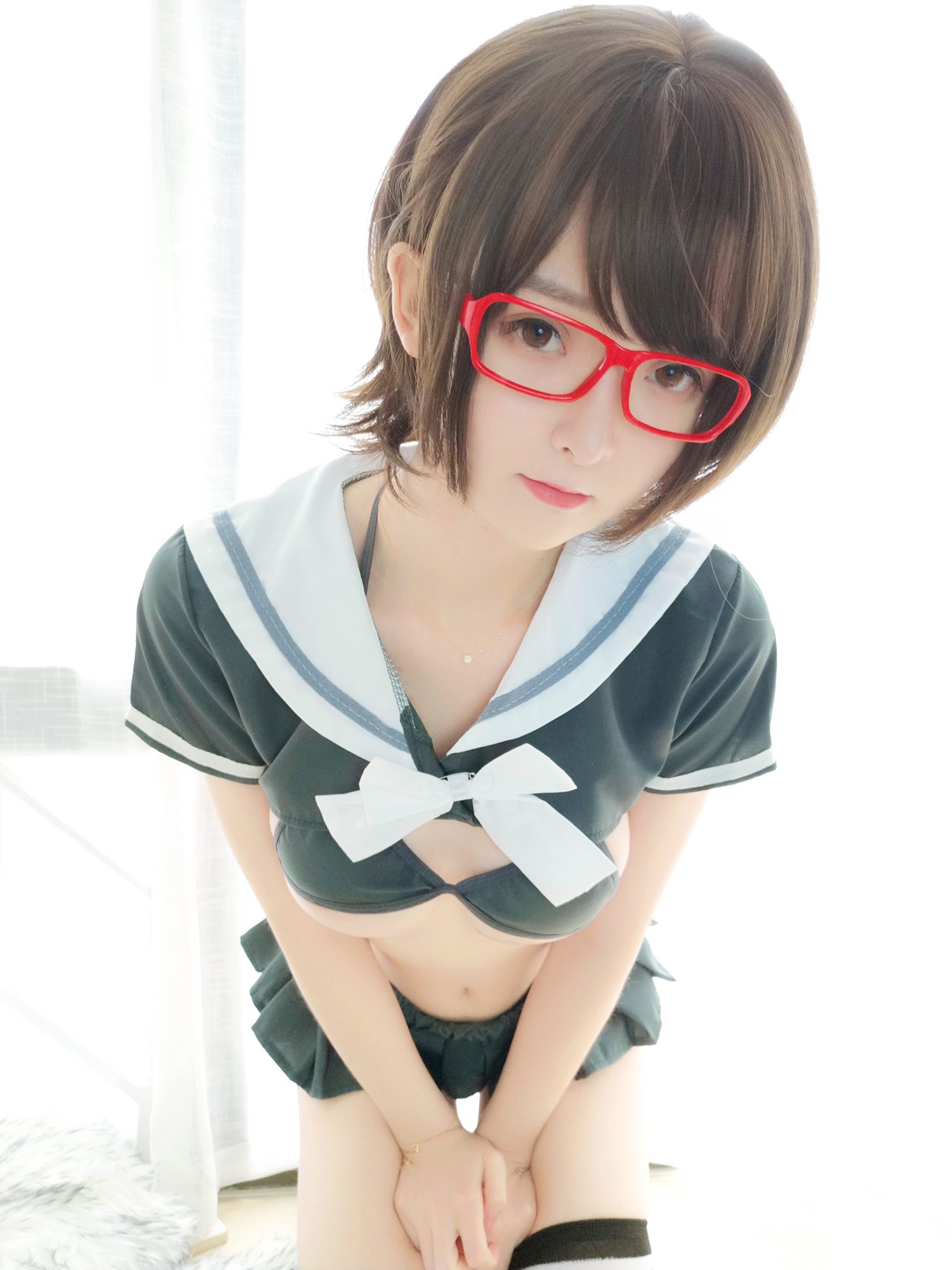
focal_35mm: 25
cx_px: 476
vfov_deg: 69.4
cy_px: 635
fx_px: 917
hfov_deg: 54.9
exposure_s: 1/50
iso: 100
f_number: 1.8
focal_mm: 4.36
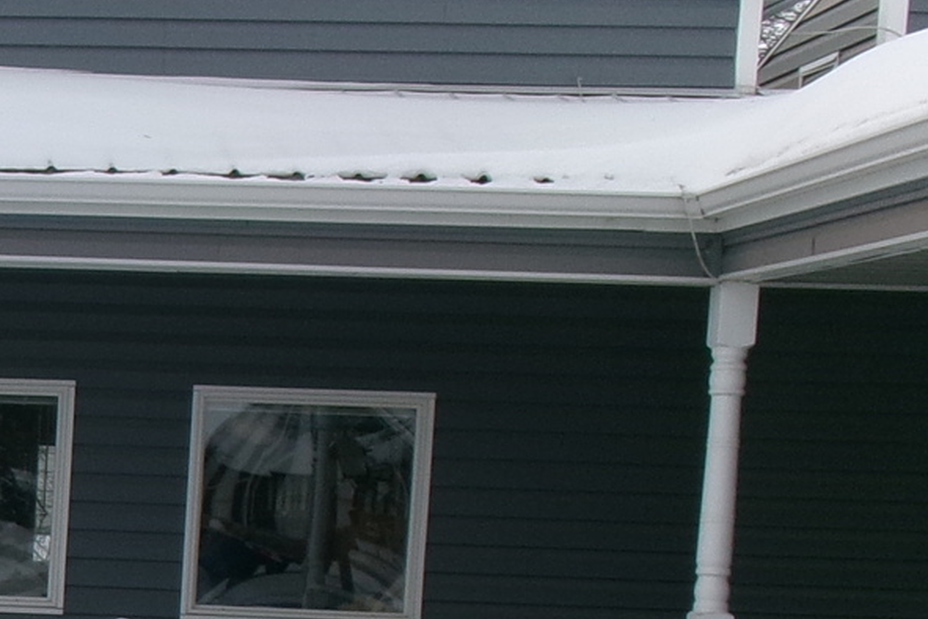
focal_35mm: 101
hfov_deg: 17.7
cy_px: 694
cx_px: -529
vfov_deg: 13.3
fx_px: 2603
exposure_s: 1/140
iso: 100
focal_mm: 5.1
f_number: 10.8
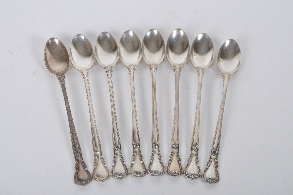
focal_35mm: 62
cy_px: 95
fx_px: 504
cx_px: 142
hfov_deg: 32.4
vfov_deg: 21.9
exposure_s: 1/125
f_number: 9
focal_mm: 40
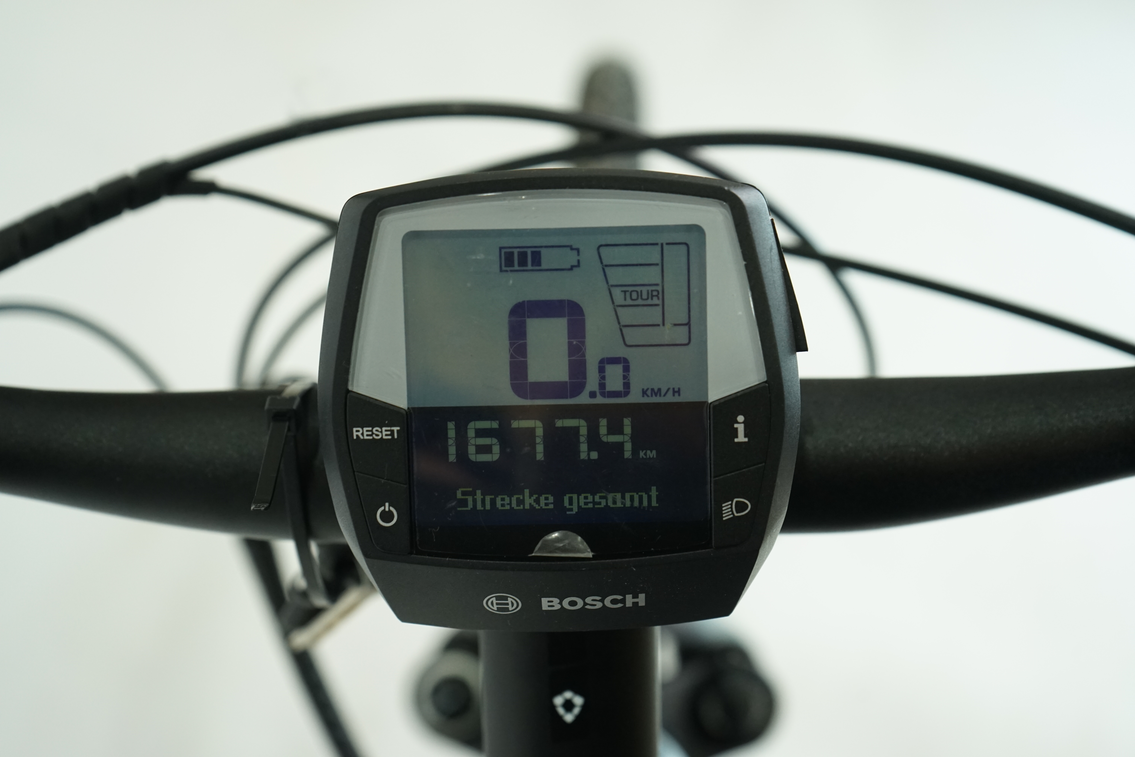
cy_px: 378
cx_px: 568
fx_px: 1513
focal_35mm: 48
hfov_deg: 41.1
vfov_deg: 28.1
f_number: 5.6
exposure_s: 1/200
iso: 1600
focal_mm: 48
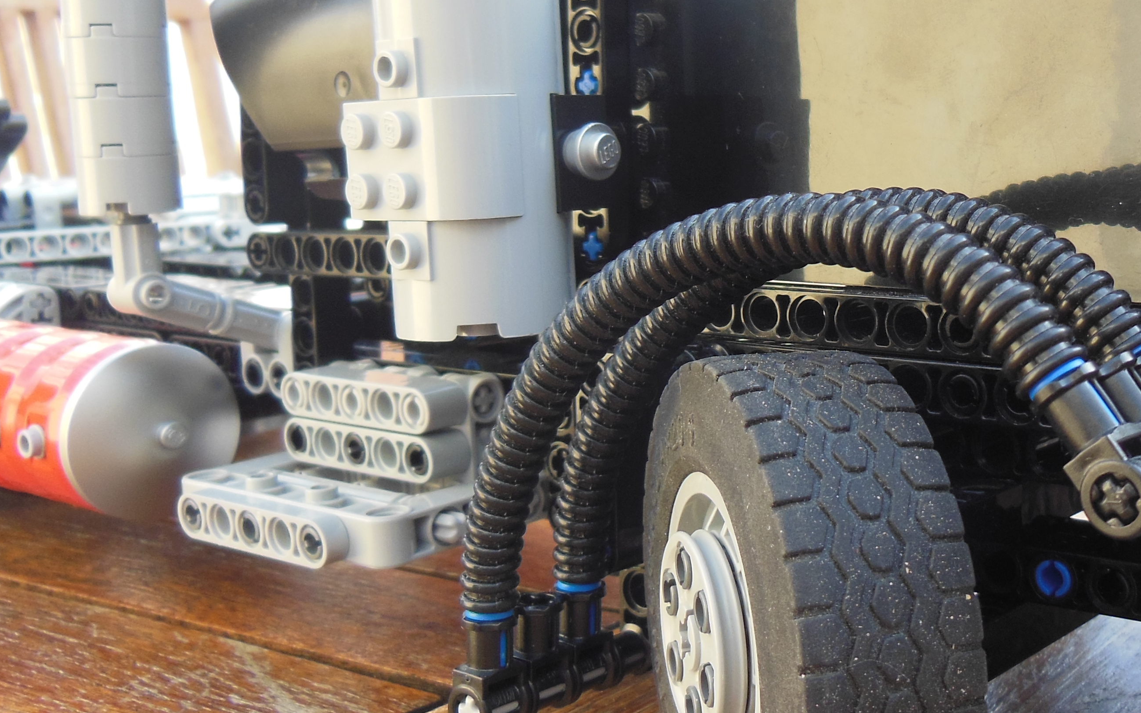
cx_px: 833
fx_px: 1462
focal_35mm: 47
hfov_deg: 41.6
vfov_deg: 27.4
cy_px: 277
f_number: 3.5
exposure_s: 1/100
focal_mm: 4.5
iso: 125
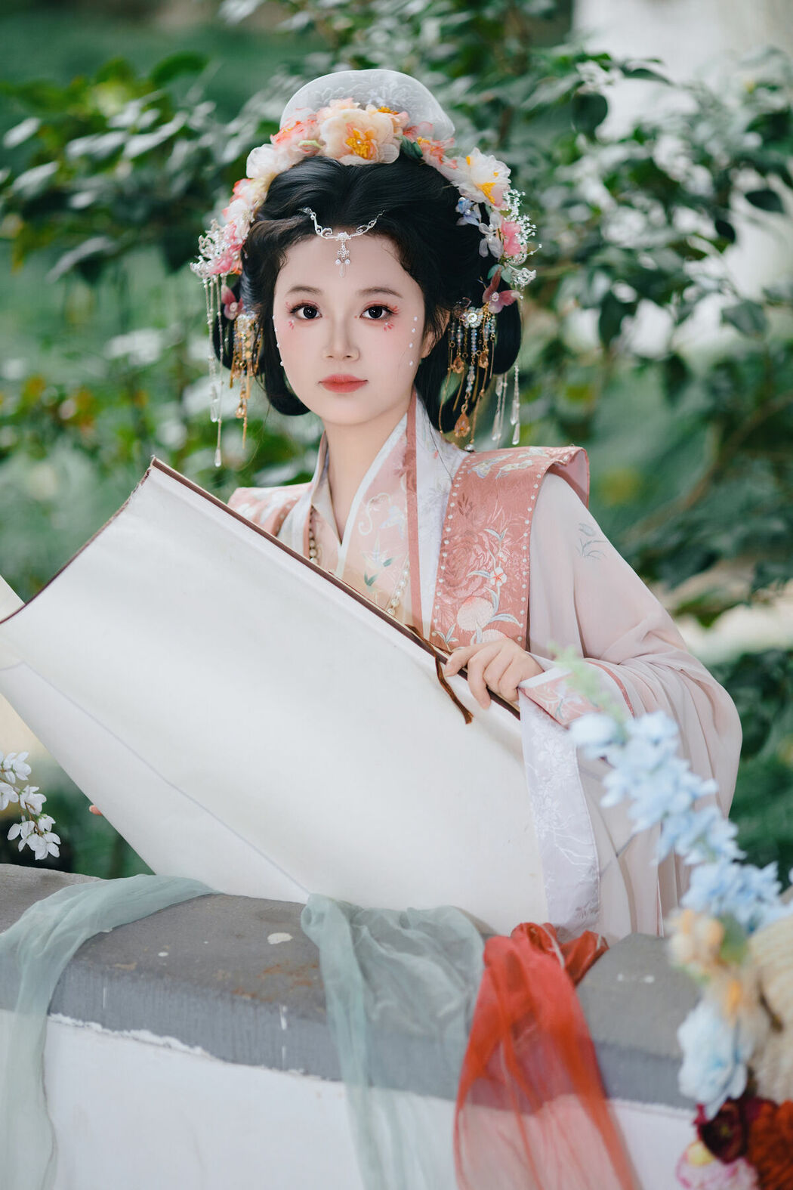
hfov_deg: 10.2
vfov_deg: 15.3
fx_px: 4427
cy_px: 595
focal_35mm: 134
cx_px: 396
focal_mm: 135
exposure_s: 1/500
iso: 1000
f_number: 2
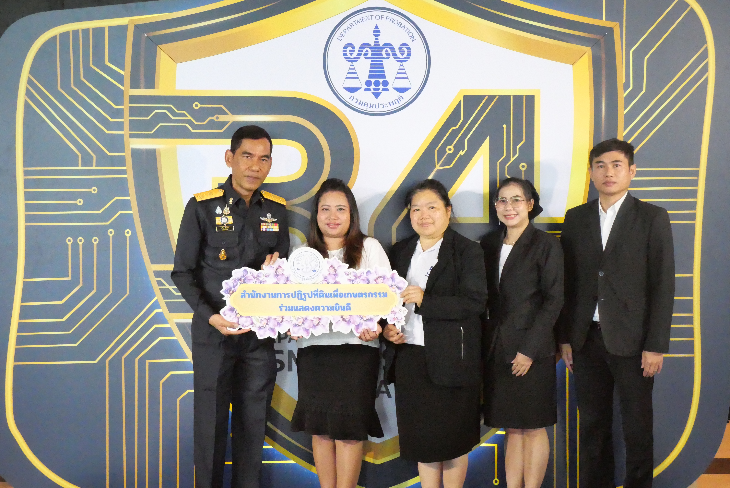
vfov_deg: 26.5
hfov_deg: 38.9
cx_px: 365
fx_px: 1035
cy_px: 244
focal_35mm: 51
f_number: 6.3
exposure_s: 1/200
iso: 12800
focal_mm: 25
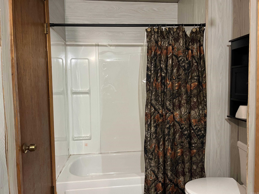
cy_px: 97
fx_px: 195
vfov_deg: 53.1
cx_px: 130
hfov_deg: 67.3
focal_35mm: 26
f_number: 1.5
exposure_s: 1/40
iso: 400
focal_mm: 5.7
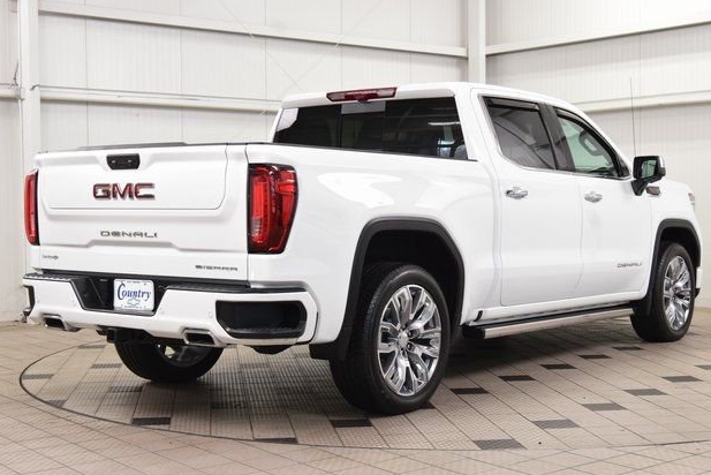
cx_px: 363
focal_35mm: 56
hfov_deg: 35.6
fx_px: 1106
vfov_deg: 24.2
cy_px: 244
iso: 1600
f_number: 8
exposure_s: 1/60
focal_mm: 36
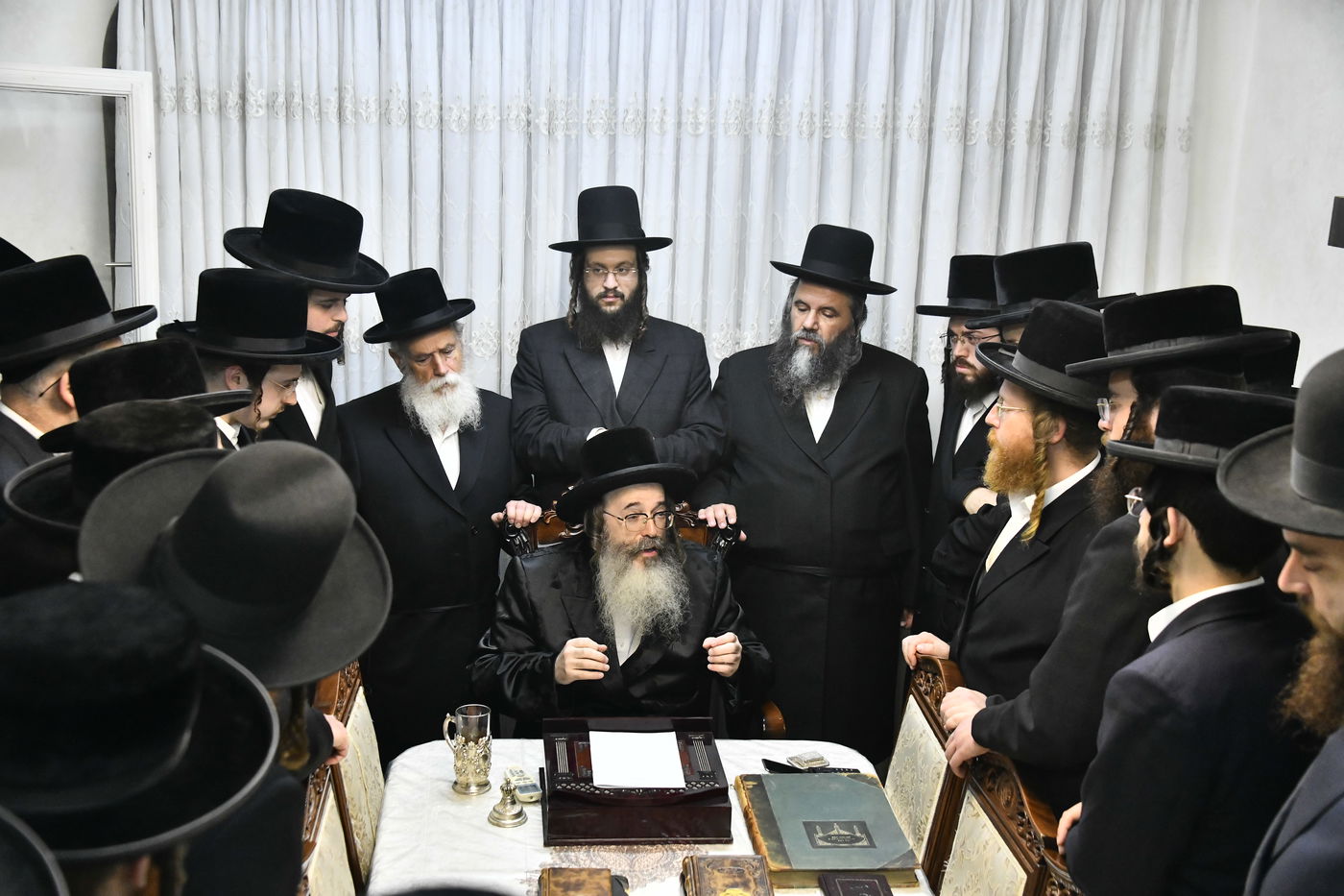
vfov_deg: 28.1
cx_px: 672
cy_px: 448
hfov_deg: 41.1
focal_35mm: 48
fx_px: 1792
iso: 2500
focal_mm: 48
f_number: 5.6
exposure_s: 1/160
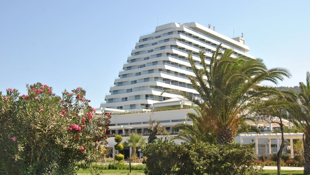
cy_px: 99
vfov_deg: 27.4
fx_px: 358
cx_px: 153
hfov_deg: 46.8
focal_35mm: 44
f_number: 7.1
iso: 100
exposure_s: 1/200
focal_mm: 27
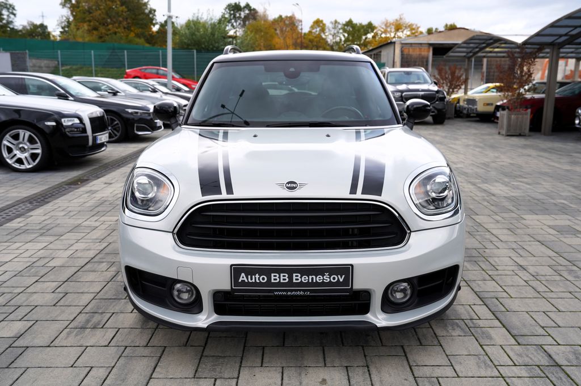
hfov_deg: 58.8
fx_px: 516
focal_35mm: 32
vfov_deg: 41.1
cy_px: 193
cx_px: 290
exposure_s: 1/100
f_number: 5
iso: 100
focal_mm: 32
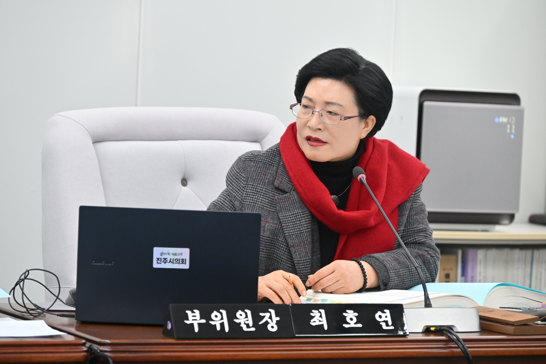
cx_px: 273
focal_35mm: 150
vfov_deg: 9.1
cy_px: 182
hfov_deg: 13.7
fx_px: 2275
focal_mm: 150
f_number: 6.3
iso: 3200
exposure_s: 1/250
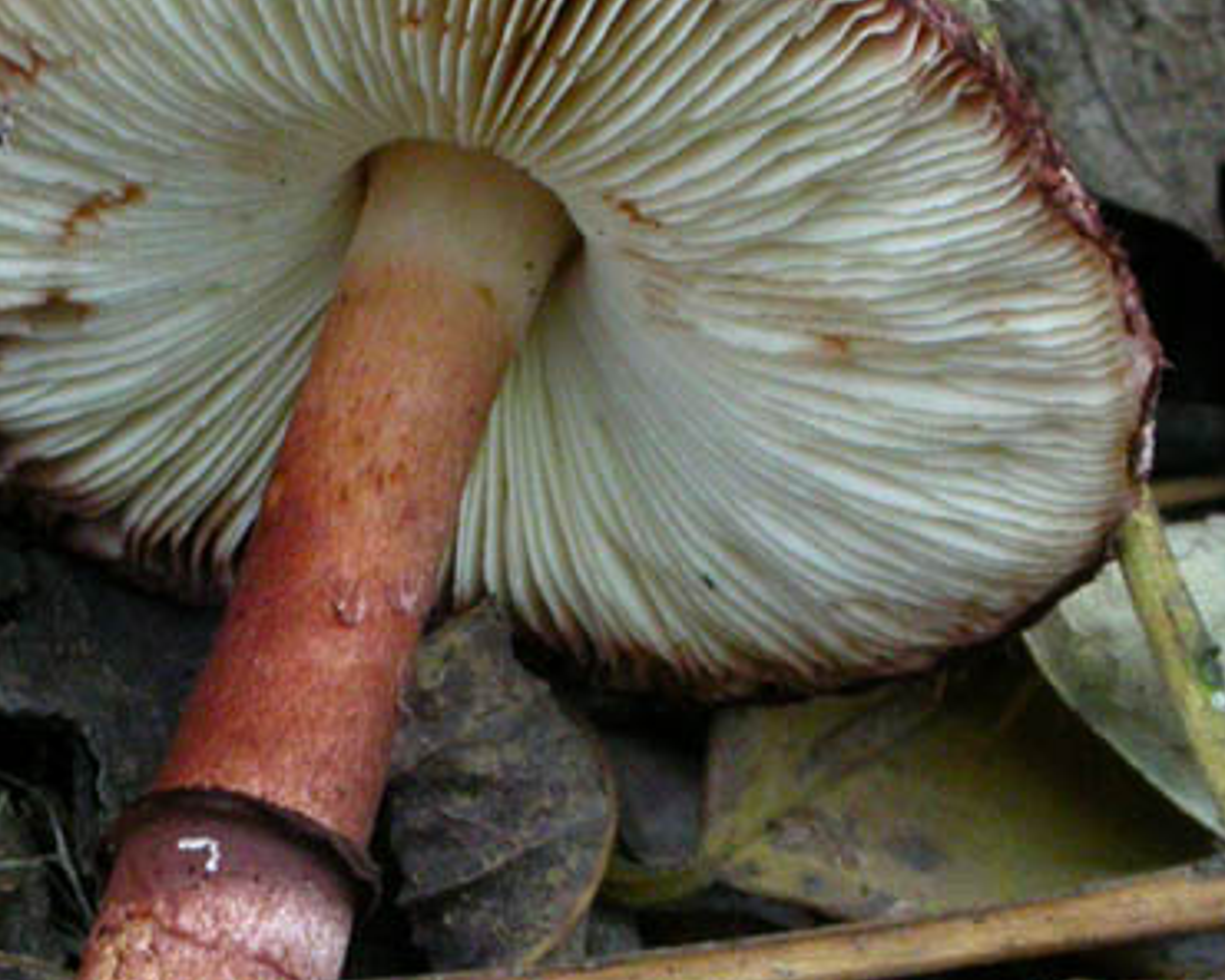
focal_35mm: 325
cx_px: 311
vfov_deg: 4.8
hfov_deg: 5.9
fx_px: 11783
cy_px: 752
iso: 200
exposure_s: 1/15
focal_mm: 32
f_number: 10.3
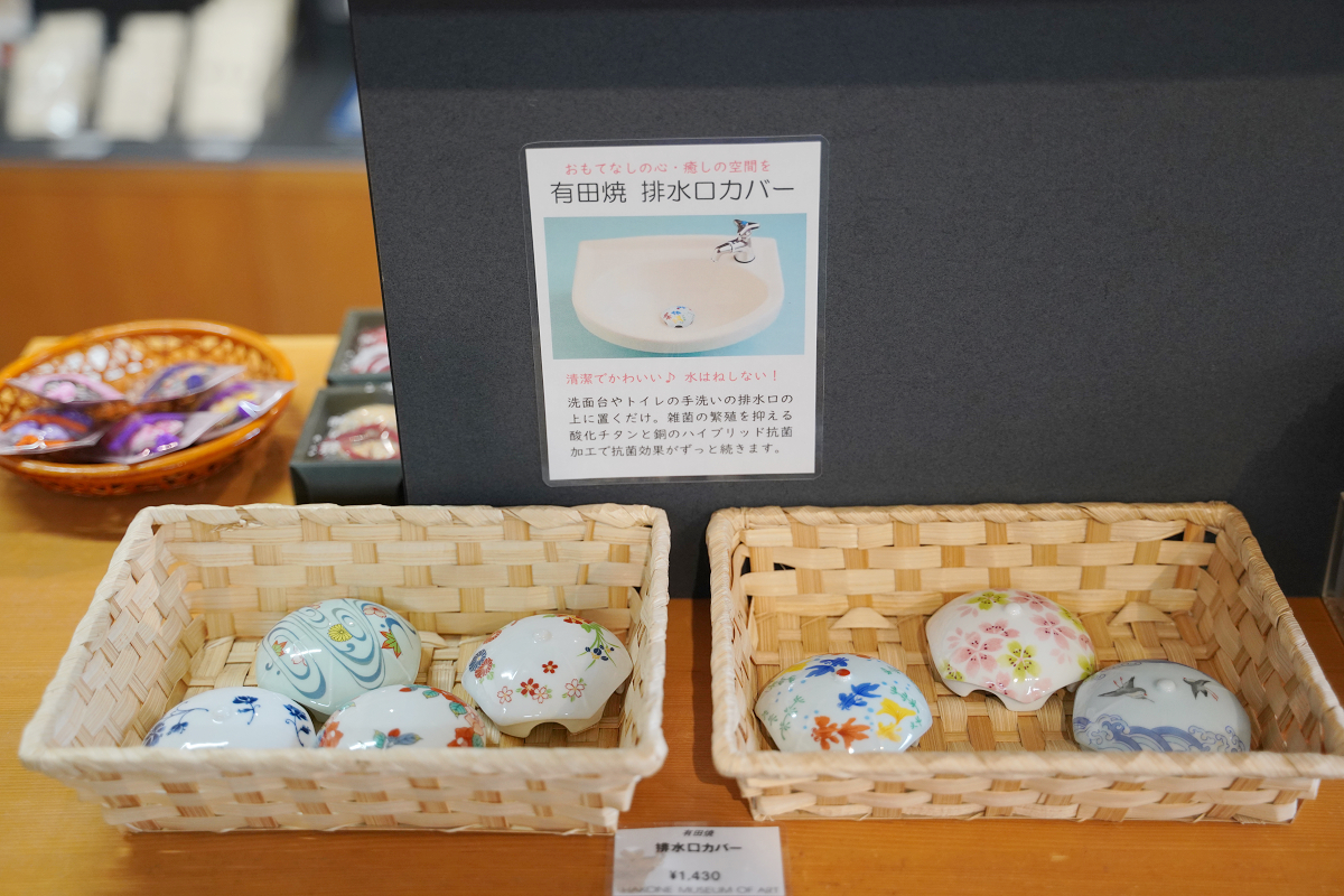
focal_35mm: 47
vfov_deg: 28.6
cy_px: 448
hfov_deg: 41.9
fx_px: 1755
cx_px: 672
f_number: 3.2
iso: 1600
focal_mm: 47
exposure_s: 1/160
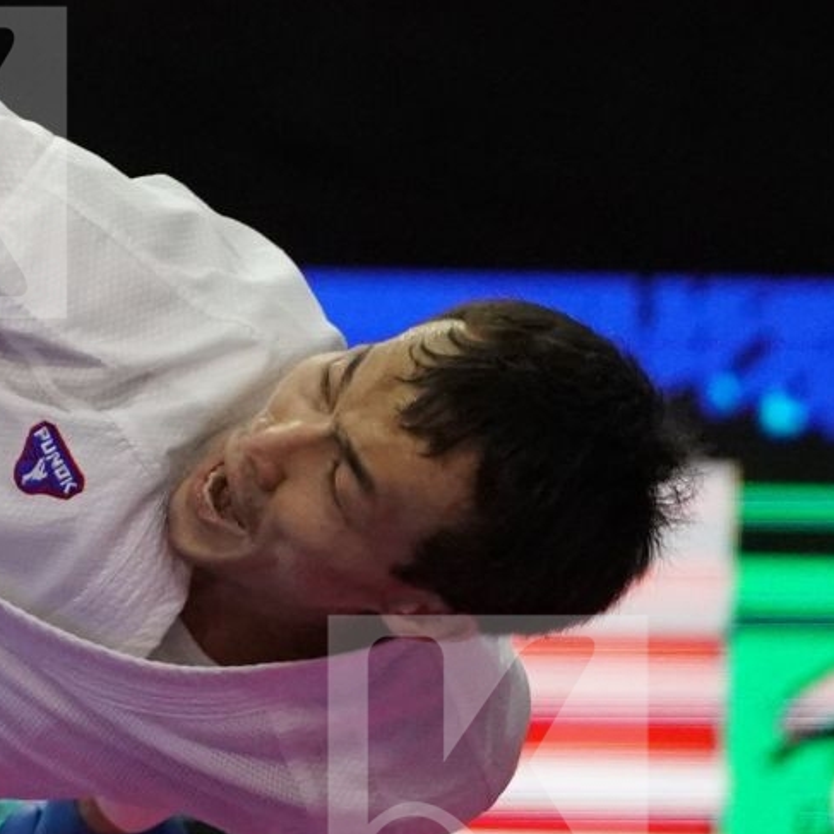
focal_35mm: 829
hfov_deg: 2.1
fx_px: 22597
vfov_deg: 2.1
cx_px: -673
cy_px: 163
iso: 5000
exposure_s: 1/1000
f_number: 2.8
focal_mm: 176
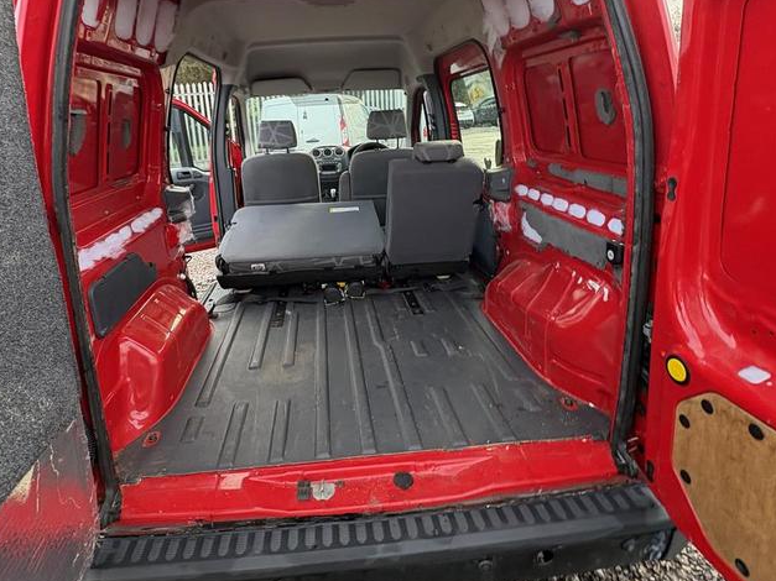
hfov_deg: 81.4
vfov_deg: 64.6
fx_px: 448
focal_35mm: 20
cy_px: 203
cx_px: 344
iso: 125
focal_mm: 2.22
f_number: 2.2
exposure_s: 1/99
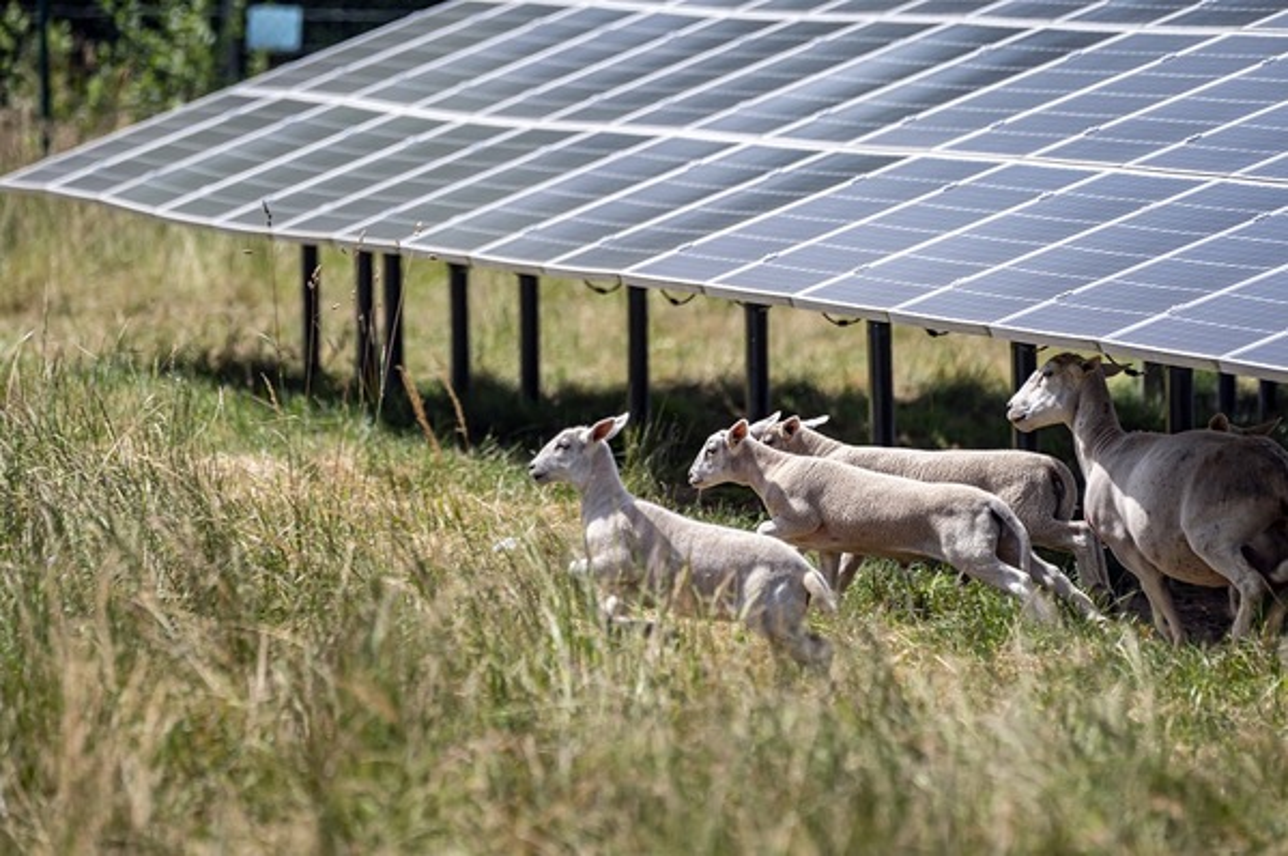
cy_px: 428
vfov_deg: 2.9
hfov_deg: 4.3
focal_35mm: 480
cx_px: 644
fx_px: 17154
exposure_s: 1/500
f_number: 7.1
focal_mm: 480
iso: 250
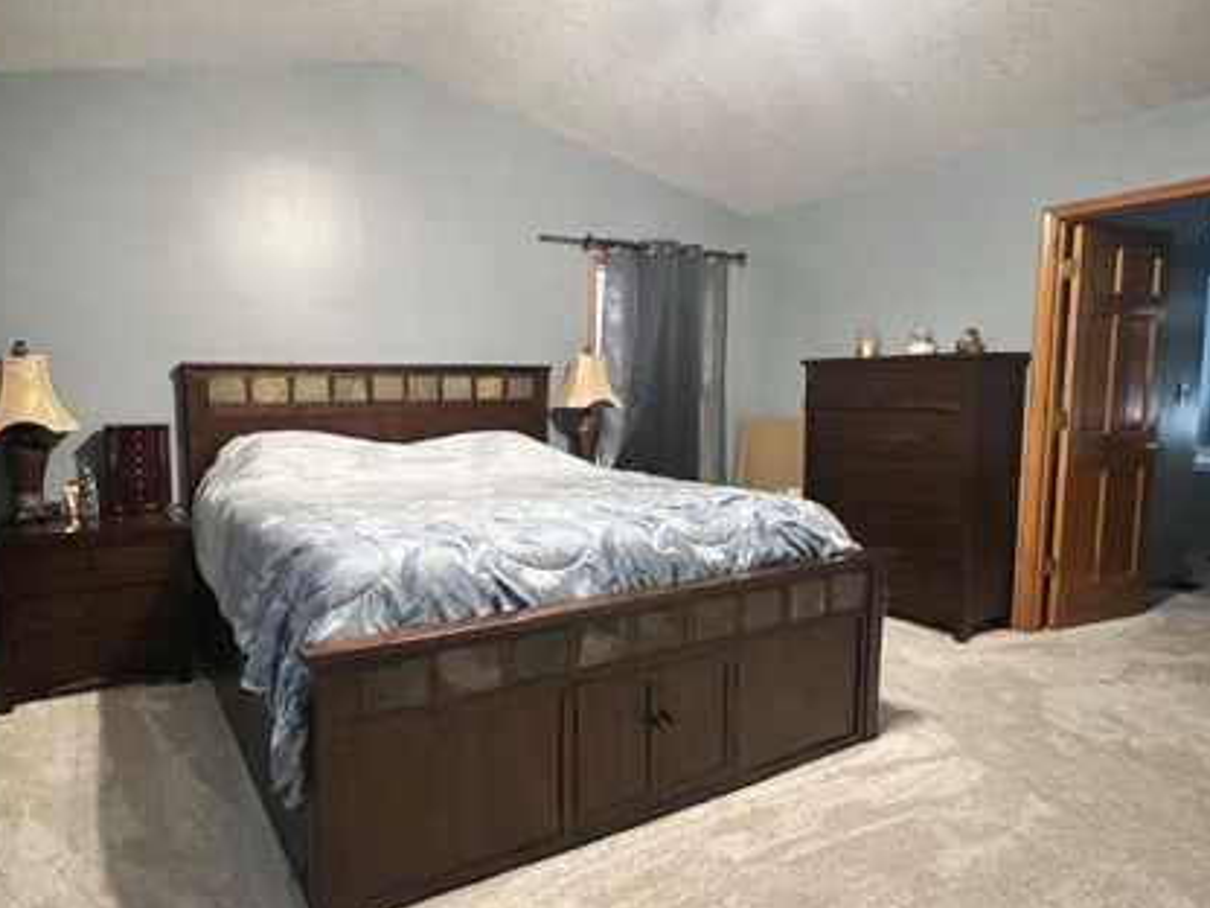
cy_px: 454
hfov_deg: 80.6
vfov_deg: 66.0
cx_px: 471
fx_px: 699
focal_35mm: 20
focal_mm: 1.57
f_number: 1.8
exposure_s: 1/40
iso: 1000
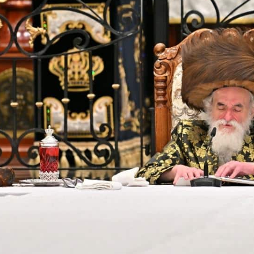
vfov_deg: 3.6
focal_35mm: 481
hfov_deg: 3.6
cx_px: 227
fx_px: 3993
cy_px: 108
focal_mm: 200
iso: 200
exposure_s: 1/320
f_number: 2.8
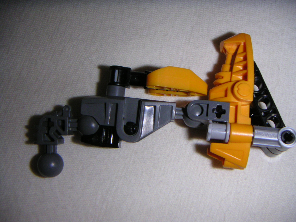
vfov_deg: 38.7
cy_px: 111
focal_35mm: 37
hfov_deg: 50.1
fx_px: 316
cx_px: 148
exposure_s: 1/45
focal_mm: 4.8
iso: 200
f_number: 6.7
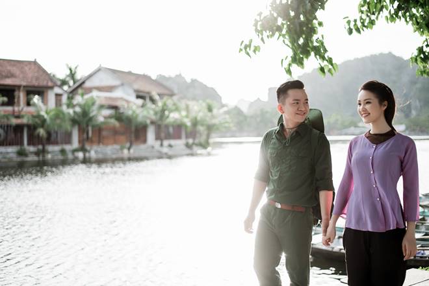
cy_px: 143
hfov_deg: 39.6
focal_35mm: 50
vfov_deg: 27.0
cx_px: 214
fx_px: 596
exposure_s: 1/640
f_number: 2
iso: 100
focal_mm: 50
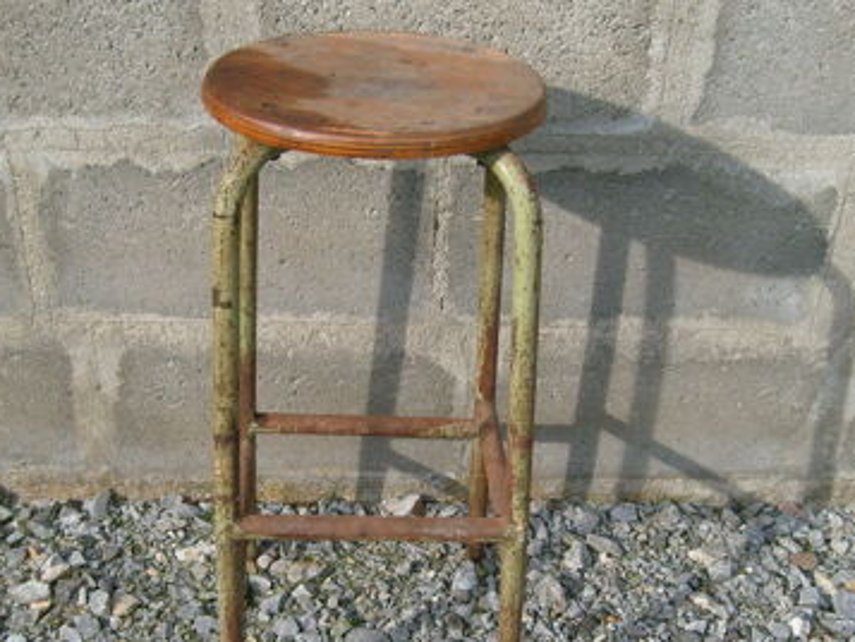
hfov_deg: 40.4
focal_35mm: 47
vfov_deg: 30.7
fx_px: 1161
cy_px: 412
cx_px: 393
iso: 80
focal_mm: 5.8
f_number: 7.1
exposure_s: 1/125
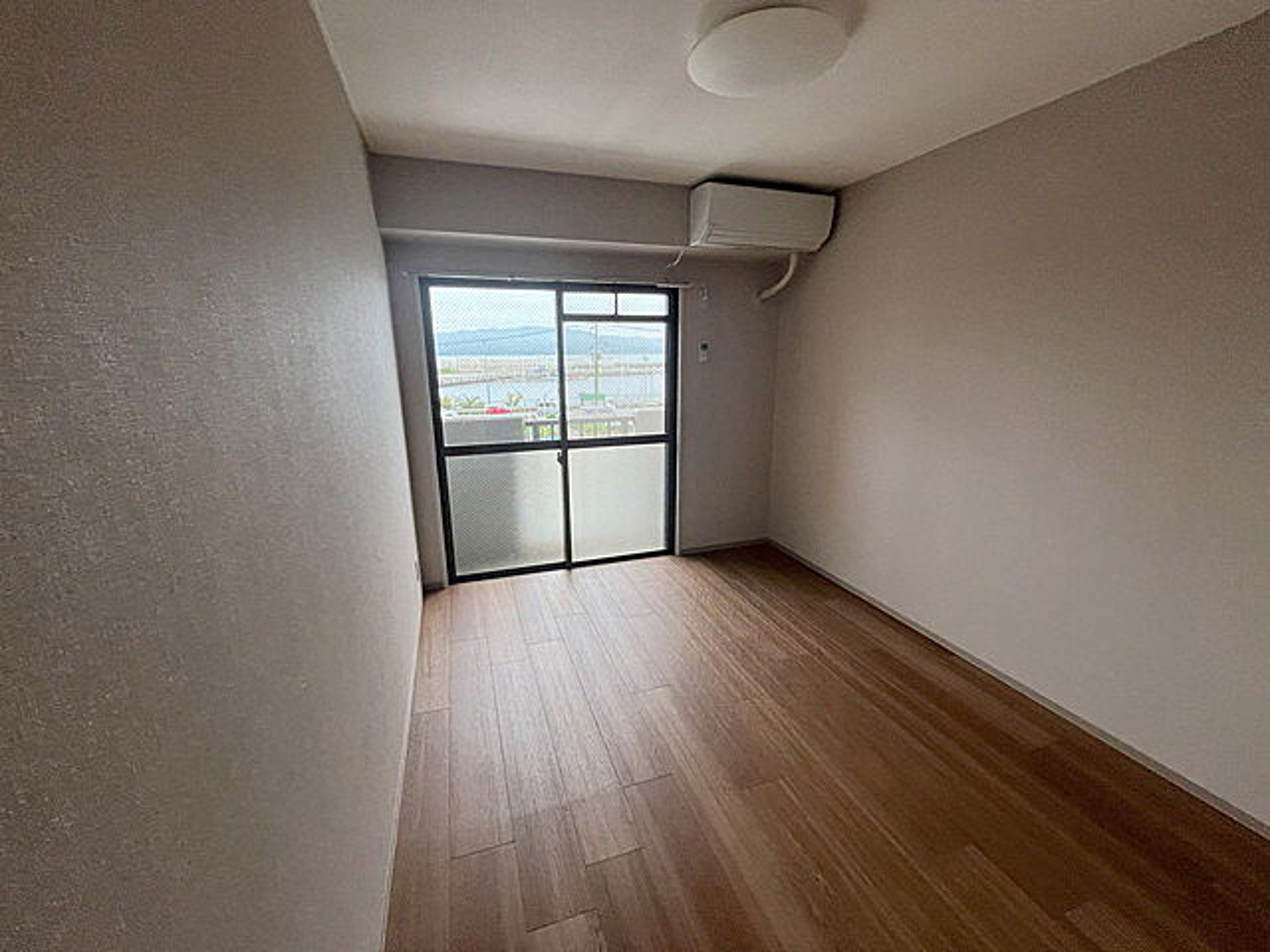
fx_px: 514
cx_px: 635
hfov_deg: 102.1
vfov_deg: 85.7
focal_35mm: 14
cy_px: 476
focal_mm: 1.54
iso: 80
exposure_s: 1/99
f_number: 2.4
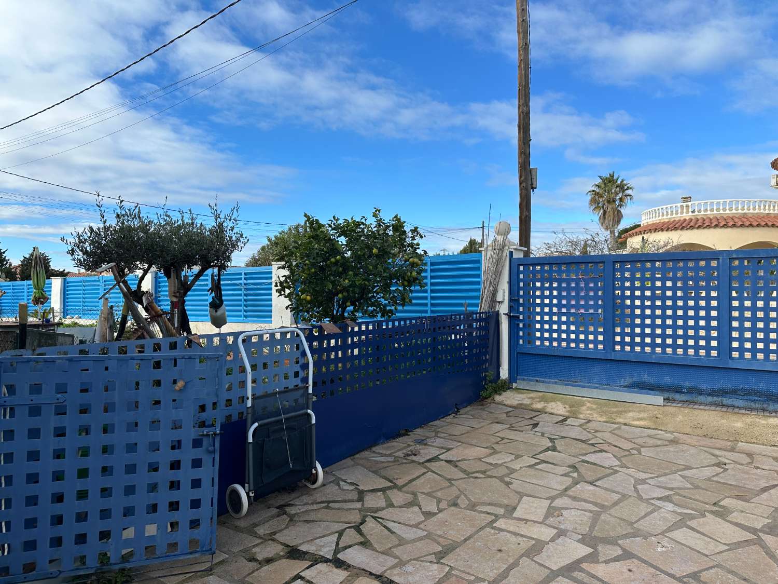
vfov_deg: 56.8
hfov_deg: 71.6
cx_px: 389
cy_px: 292
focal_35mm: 24
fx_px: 539
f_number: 1.78
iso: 80
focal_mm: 6.86
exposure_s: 1/2809
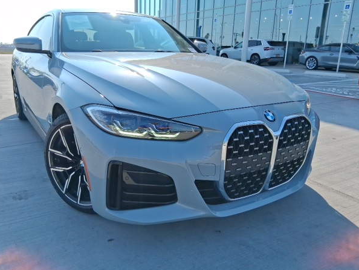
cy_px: 134
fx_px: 291
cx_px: 167
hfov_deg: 63.4
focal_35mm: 28
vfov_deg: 49.8
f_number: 1.8
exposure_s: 1/693
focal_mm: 3.98
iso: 25
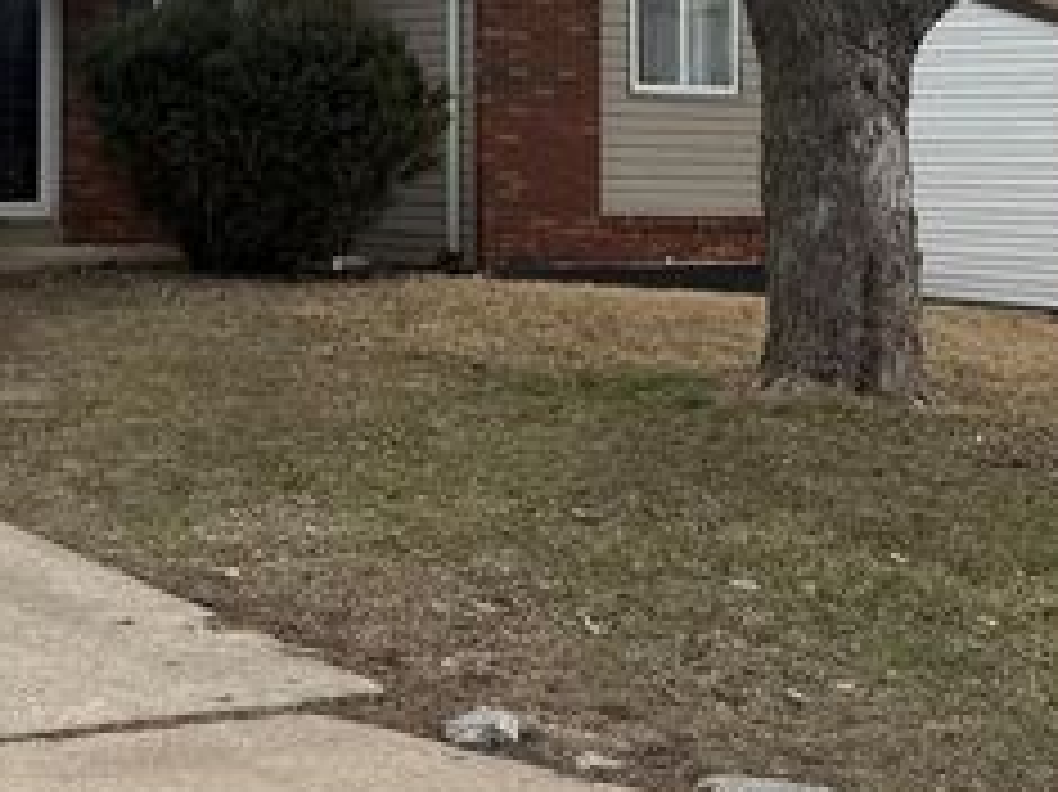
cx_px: -54
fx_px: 1558
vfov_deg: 27.3
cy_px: 43
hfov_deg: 33.5
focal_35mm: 51
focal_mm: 6.76
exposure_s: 1/2110
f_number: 1.78
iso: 80
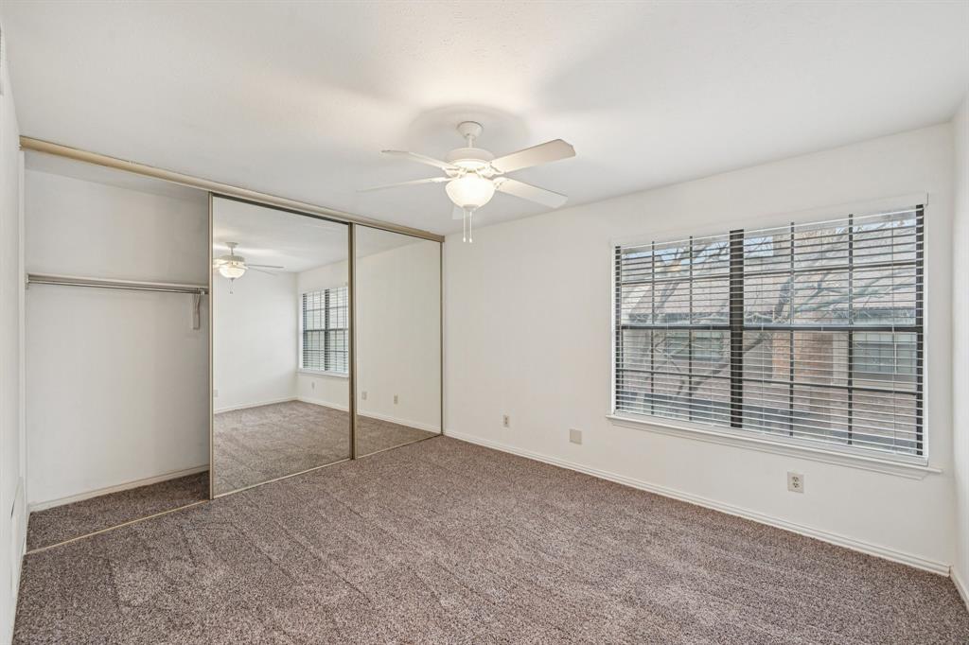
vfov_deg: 81.2
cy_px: 322
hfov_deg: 104.3
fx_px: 377
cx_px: 484
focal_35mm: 14
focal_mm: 14
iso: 400
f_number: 8
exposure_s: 1/10
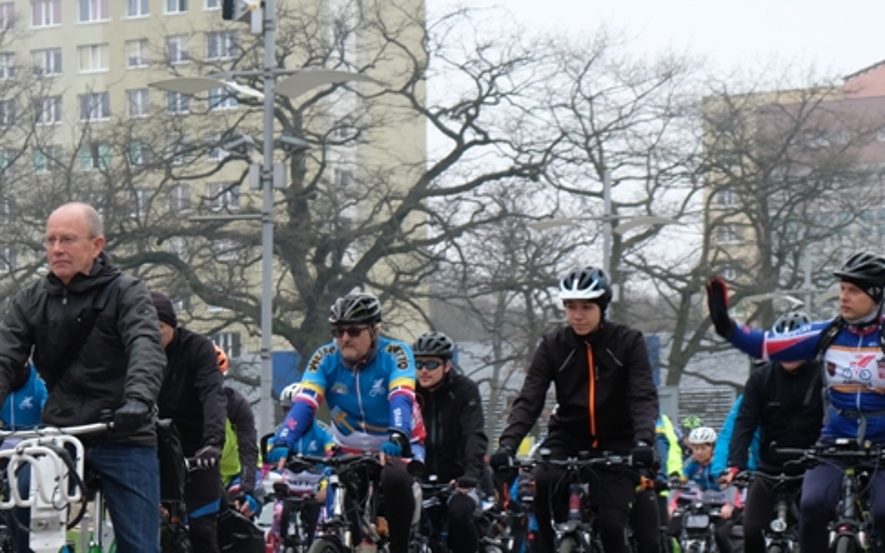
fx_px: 3353
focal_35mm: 139
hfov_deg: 14.9
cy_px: 497
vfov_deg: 9.4
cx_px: 109
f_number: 8
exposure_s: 1/100
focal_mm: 46.3
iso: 500
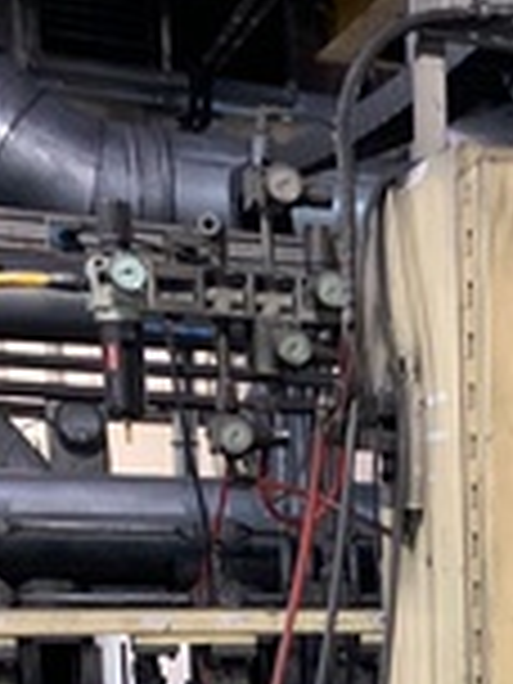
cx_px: 734
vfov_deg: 21.4
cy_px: 914
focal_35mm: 82
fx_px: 1620
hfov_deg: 16.6
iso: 250
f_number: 1.8
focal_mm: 4.25
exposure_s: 1/40
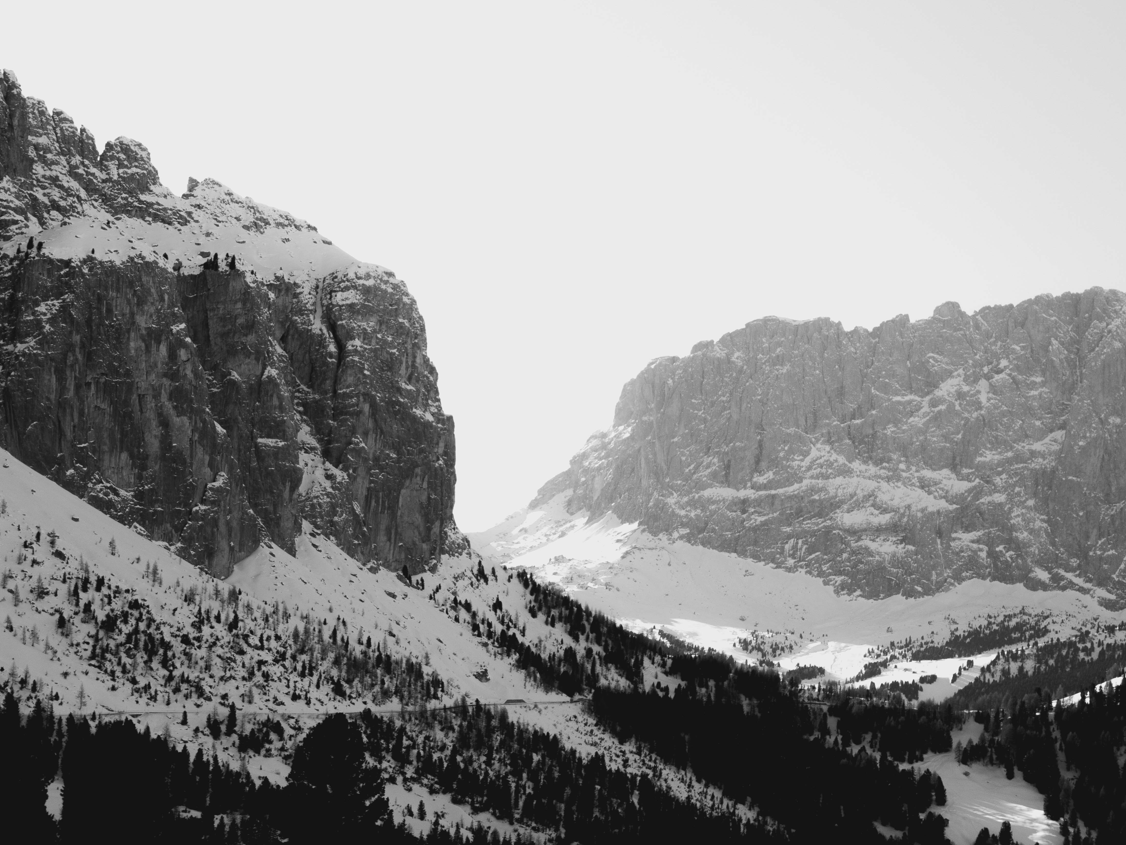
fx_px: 1919
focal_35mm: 59
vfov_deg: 24.8
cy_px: 423
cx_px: 524
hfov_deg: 32.7
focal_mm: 25
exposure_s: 1/1000
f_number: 5.6
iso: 200
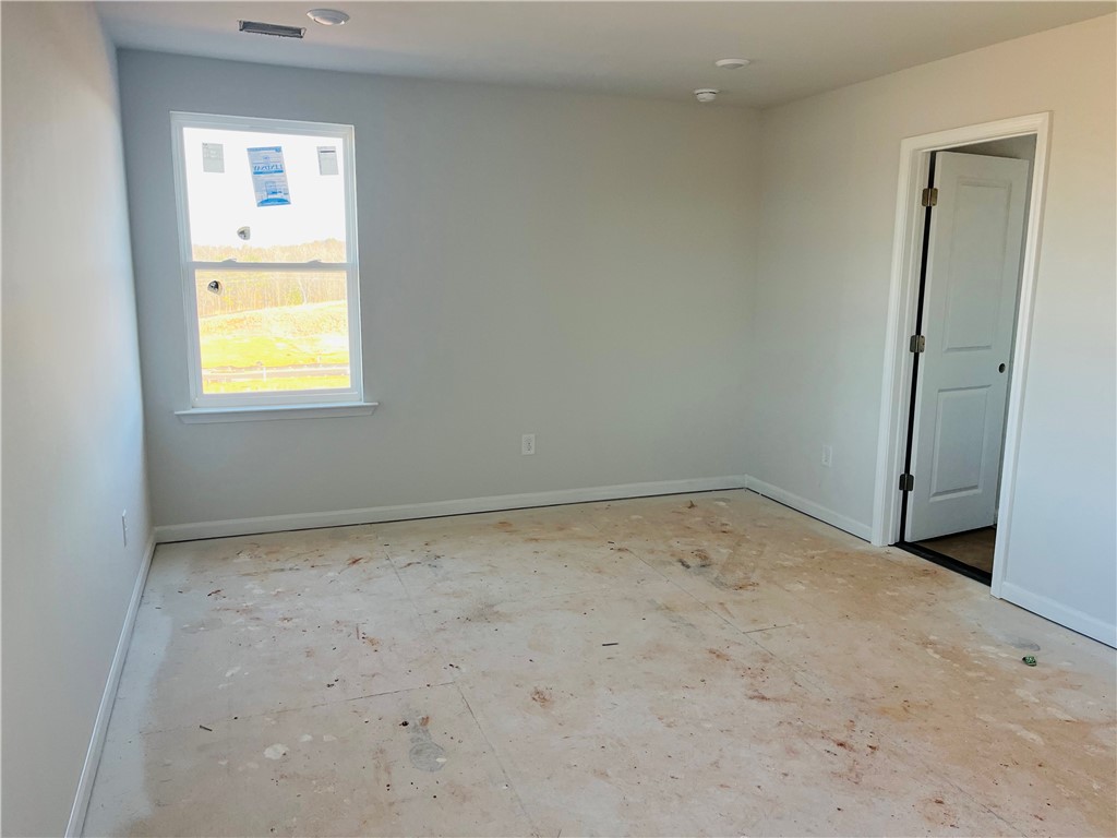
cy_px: 419
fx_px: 839
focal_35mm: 26
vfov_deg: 53.1
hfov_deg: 67.3
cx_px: 558
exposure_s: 1/122
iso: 80
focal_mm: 5.1
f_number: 1.6
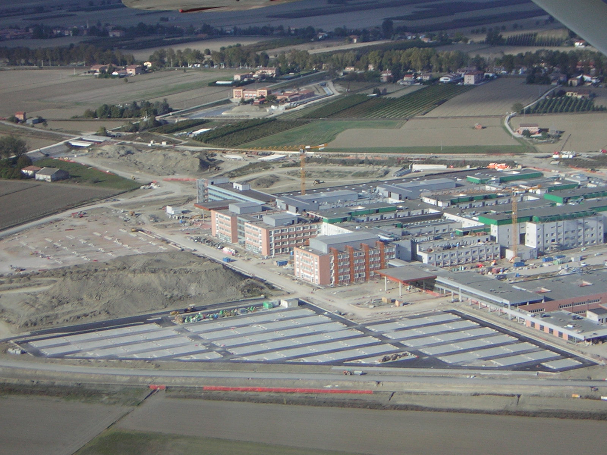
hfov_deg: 21.1
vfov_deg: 15.9
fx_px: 1631
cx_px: 304
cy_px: 228
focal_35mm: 93
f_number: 4.3
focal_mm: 12.1
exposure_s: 1/323
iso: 50
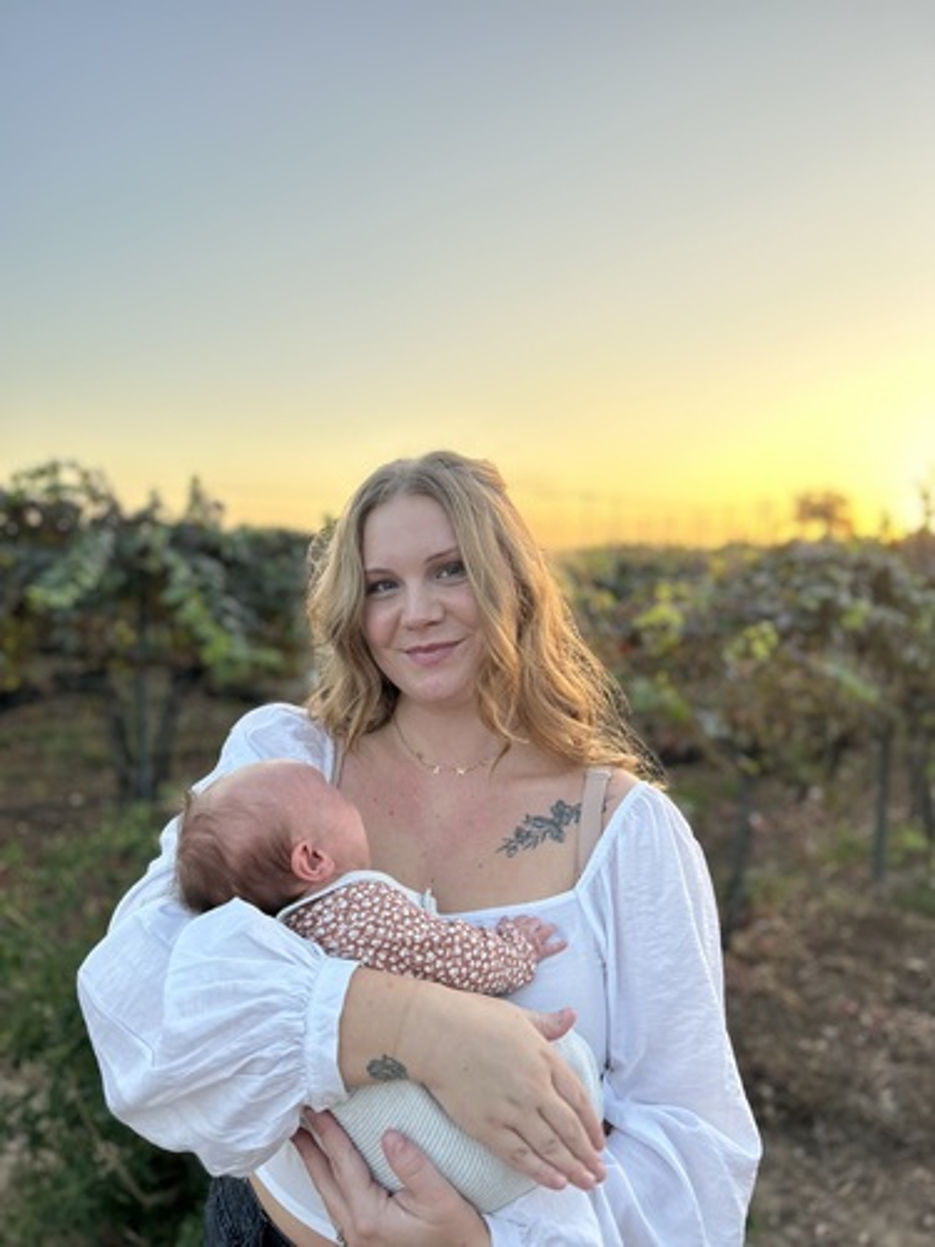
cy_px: 624
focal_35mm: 26
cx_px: 468
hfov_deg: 53.1
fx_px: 936
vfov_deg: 67.3
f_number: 1.5
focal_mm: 5.7
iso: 40
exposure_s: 1/261
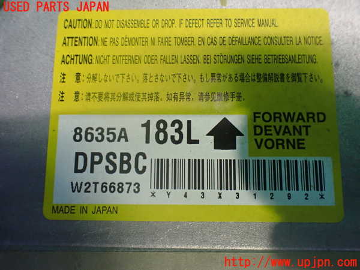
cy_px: 135
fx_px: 312
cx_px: 180
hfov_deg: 60.0
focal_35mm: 30
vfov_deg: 46.8
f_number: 2.3
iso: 800
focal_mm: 5.4
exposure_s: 1/100
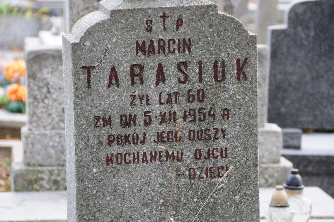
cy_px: 111
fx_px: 1876
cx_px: 167
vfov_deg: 6.8
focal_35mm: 202
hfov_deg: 10.2
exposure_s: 1/200
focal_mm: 135
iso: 500
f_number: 7.1
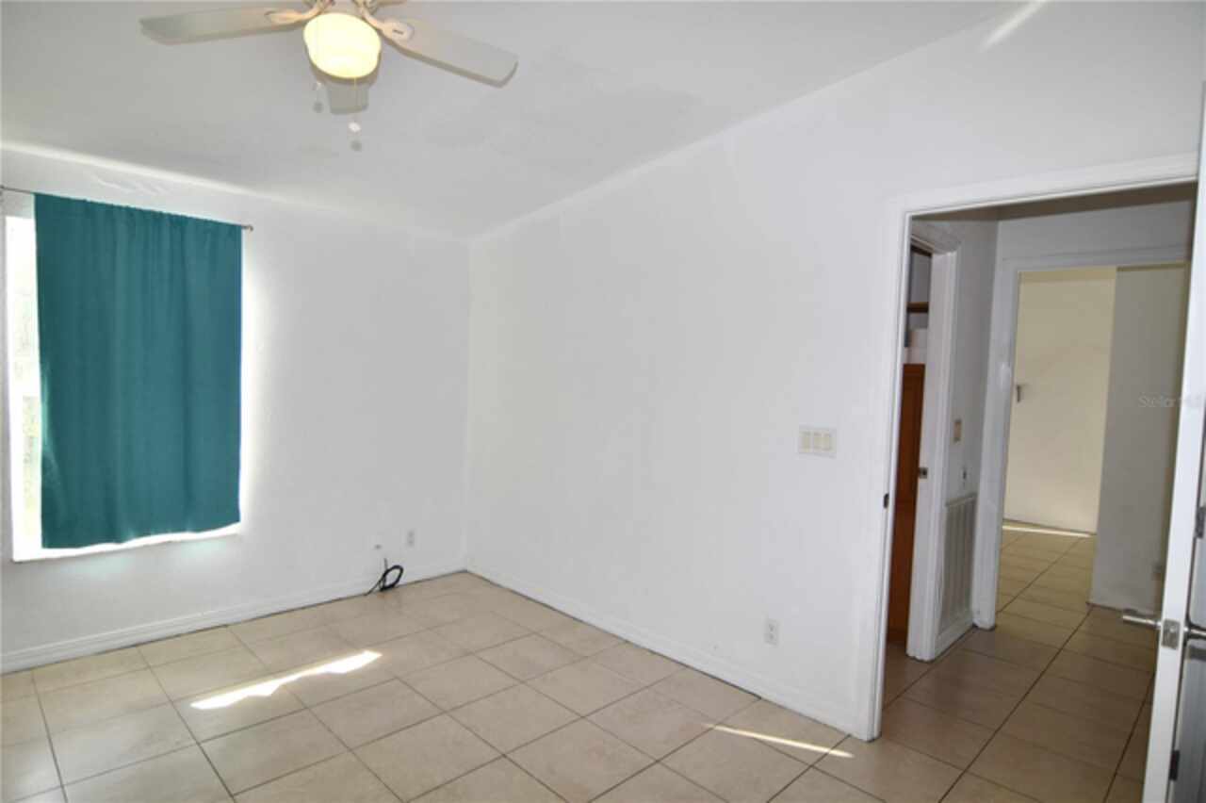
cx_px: 603
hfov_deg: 90.0
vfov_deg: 67.3
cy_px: 402
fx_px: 603
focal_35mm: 18
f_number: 5
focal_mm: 12
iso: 200
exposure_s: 1/100
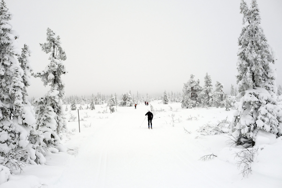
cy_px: 94
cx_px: 141
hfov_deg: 47.4
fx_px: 321
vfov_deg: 32.6
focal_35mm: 41
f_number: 5.6
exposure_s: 1/1900
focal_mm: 27
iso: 640
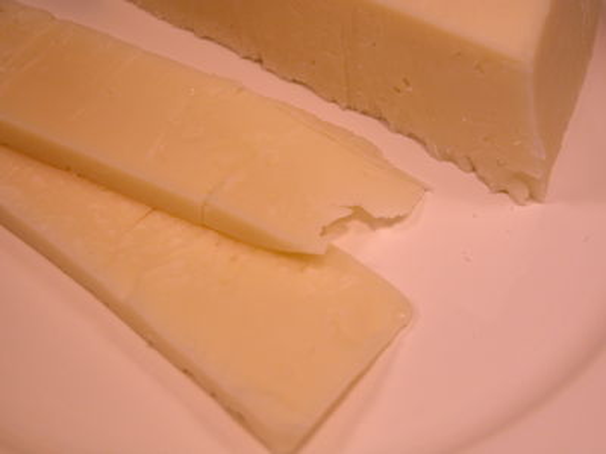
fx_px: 1628
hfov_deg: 21.1
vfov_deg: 15.9
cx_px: 303
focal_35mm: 93
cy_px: 227
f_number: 3.6
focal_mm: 23.7
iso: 100
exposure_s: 1/134
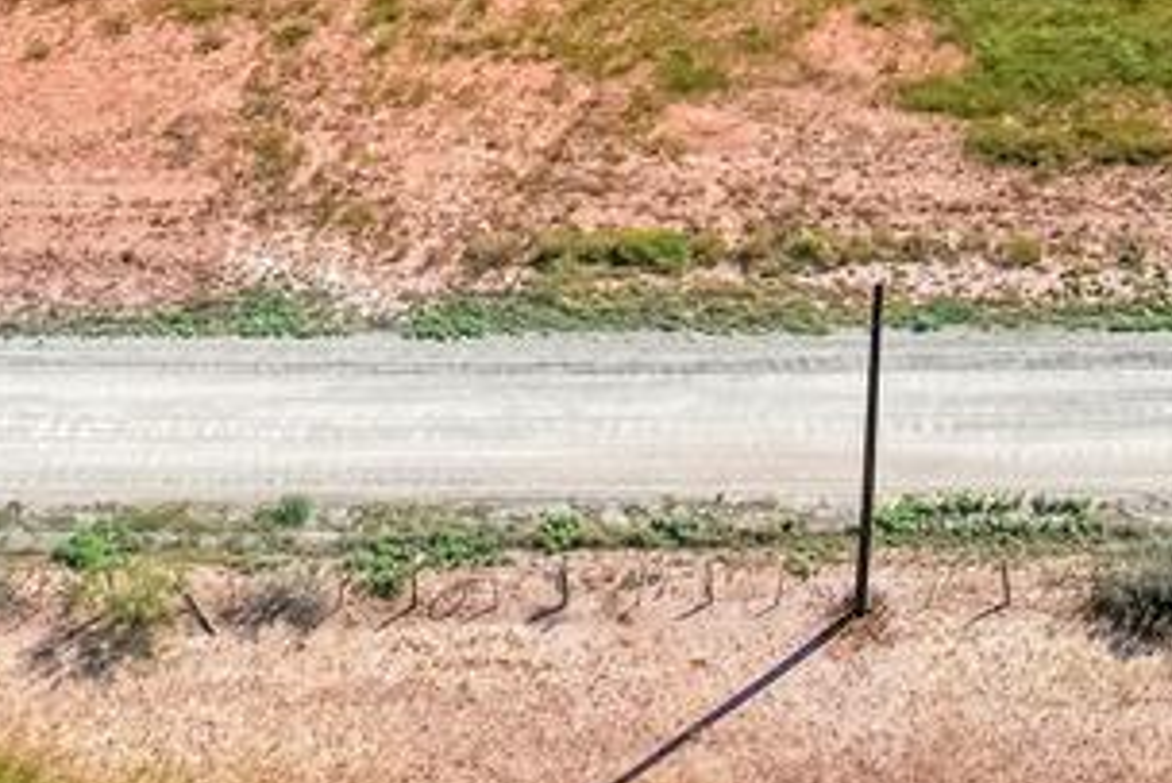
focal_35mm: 74
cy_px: -432
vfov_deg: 16.6
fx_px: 2410
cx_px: 440
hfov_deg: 27.2
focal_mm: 8.38
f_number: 2.8
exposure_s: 1/2000
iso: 100
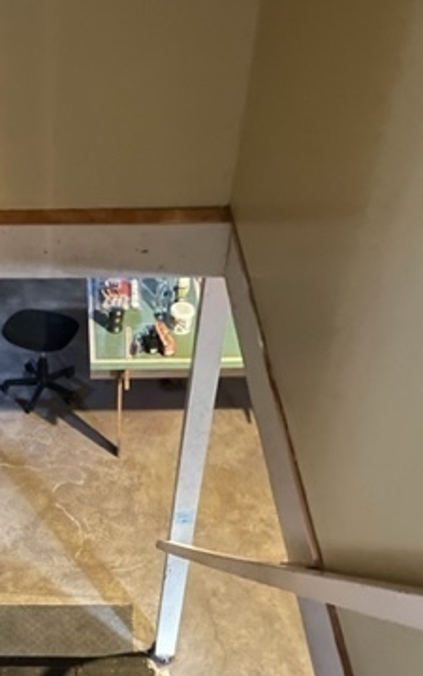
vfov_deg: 39.0
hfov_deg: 25.2
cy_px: 569
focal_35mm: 49
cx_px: 15
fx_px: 904
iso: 500
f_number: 1.6
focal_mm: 4.2
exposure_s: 1/9
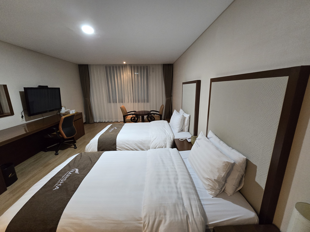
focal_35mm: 13
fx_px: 116
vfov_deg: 89.9
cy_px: 116
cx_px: 155
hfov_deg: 106.2
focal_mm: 2.2
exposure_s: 1/60
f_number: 2.2
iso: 500
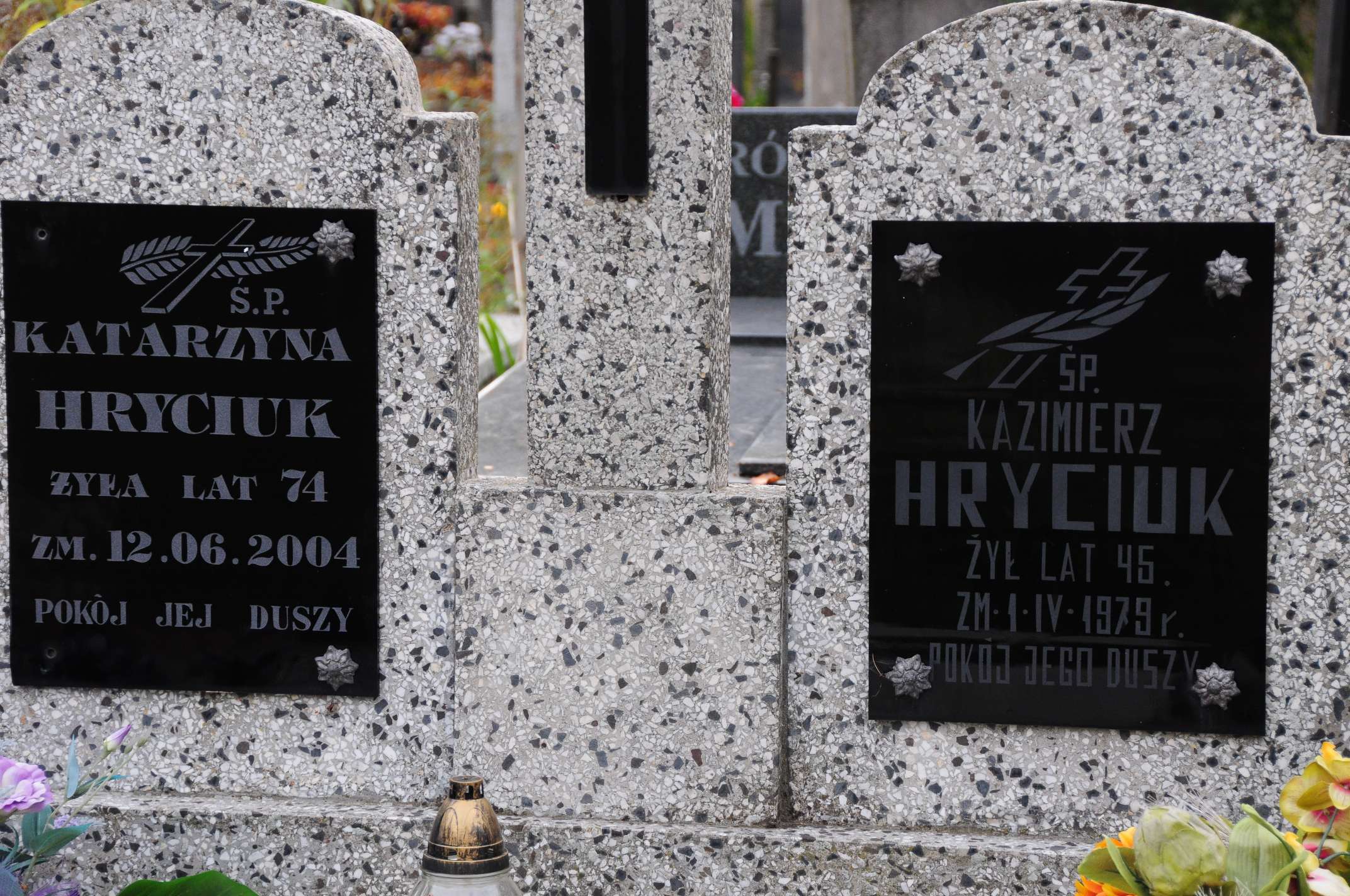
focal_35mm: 112
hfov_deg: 18.2
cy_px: 448
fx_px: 4214
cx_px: 675
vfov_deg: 12.1
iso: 500
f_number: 7.1
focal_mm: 75
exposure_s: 1/400
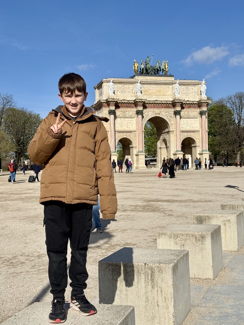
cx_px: 122
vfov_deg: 39.7
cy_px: 162
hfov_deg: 30.3
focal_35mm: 48
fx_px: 451
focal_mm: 6.76
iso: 64
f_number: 1.78
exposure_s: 1/9901
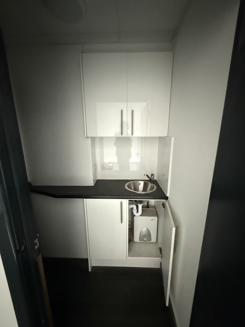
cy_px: 164
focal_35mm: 14
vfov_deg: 102.1
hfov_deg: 85.7
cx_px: 122
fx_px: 132
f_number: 2.2
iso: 1250
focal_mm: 2.22
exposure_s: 1/51
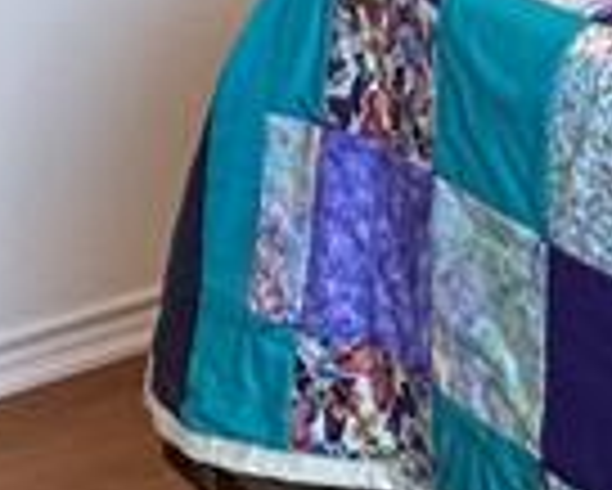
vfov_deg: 13.7
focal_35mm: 103
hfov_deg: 16.4
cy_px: -337
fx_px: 1867
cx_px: 1008
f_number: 2.2
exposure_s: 1/60
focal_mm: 2.22
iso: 250
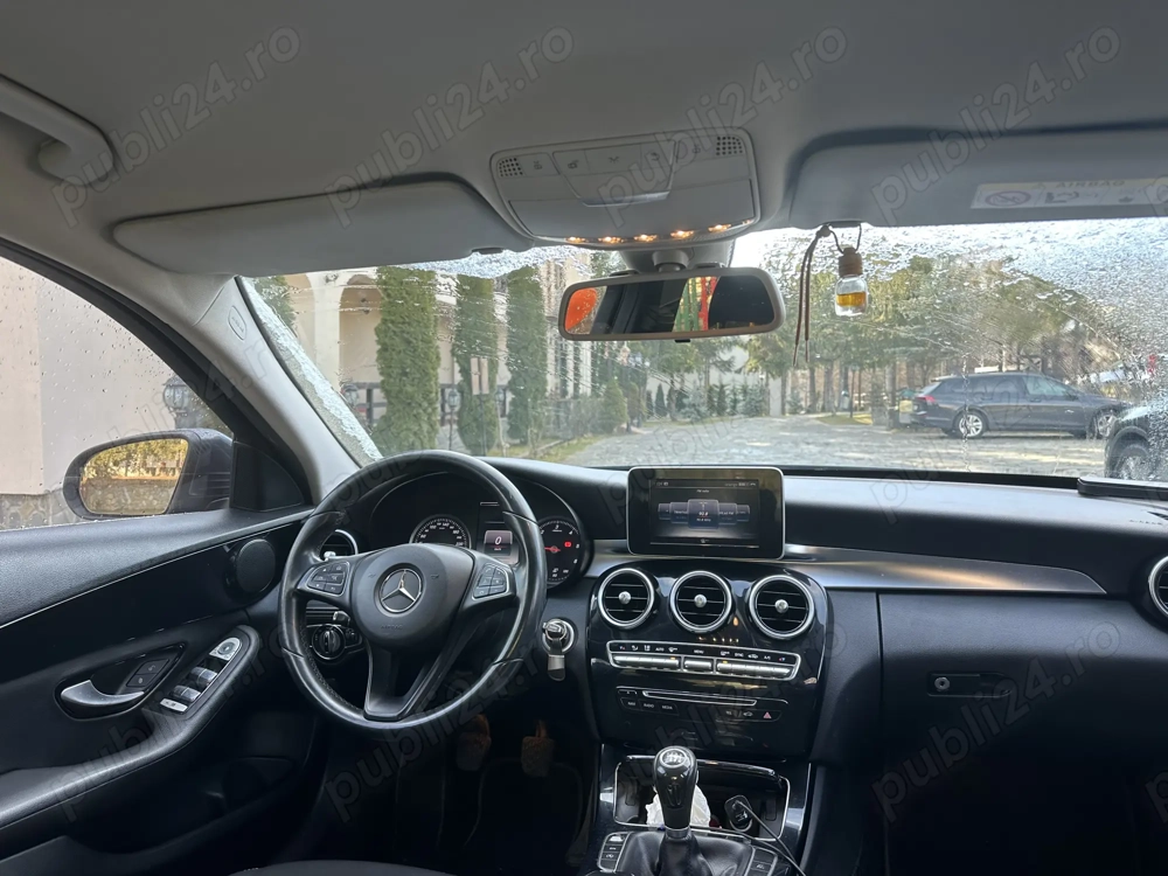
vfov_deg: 56.8
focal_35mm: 24
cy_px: 438
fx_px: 810
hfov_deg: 71.6
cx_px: 584
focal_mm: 6.86
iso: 64
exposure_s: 1/121
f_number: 1.78
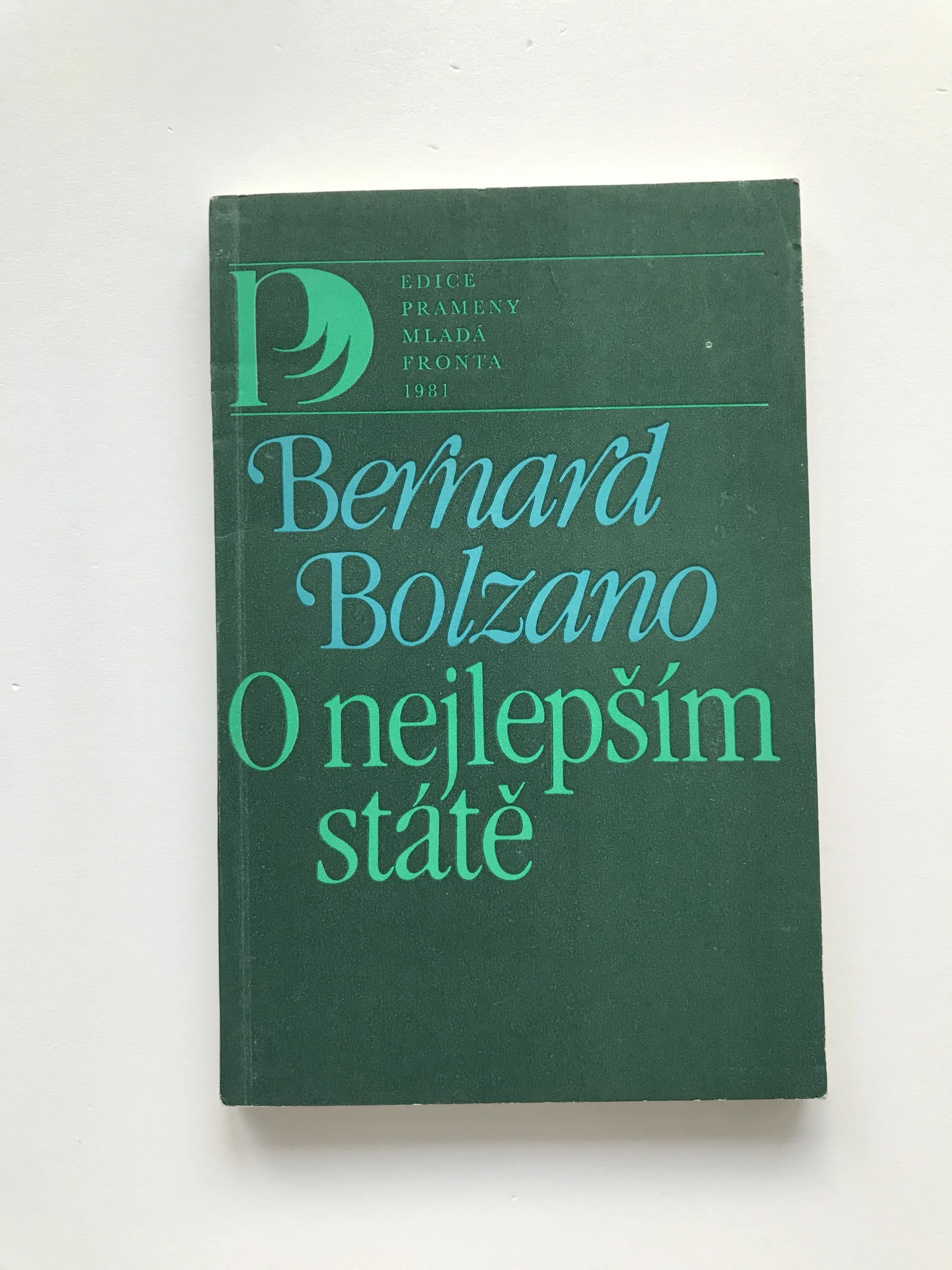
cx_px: 476
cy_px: 635
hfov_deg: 49.7
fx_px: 1027
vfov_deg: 63.4
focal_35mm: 28
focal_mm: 3.99
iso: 32
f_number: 1.8
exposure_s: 1/33
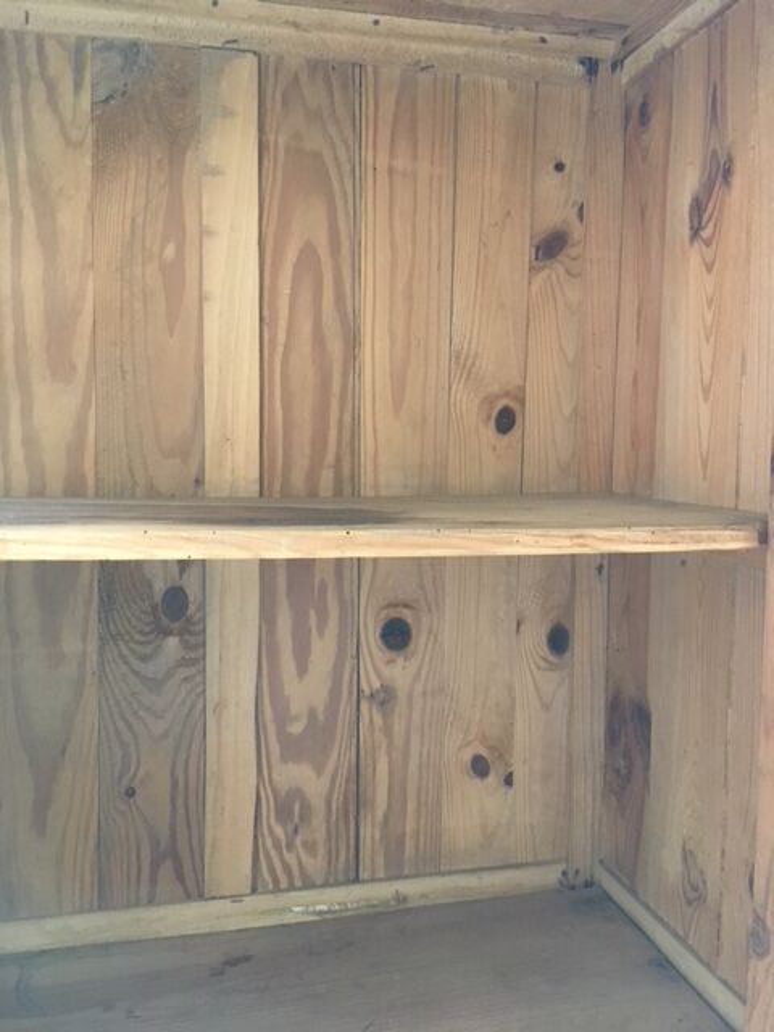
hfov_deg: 48.2
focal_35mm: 29
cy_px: 516
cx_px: 387
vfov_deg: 61.7
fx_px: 865
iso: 200
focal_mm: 4.15
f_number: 2.2
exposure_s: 1/17
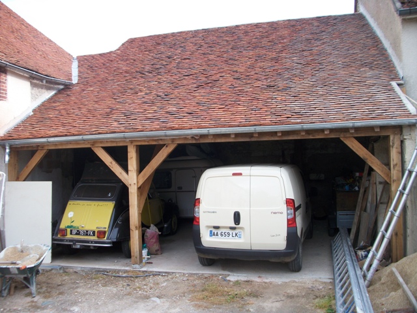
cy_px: 156
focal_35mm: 31
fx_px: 373
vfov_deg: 45.4
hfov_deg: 58.4
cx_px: 208
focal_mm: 5.7
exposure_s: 1/186
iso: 80
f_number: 2.9
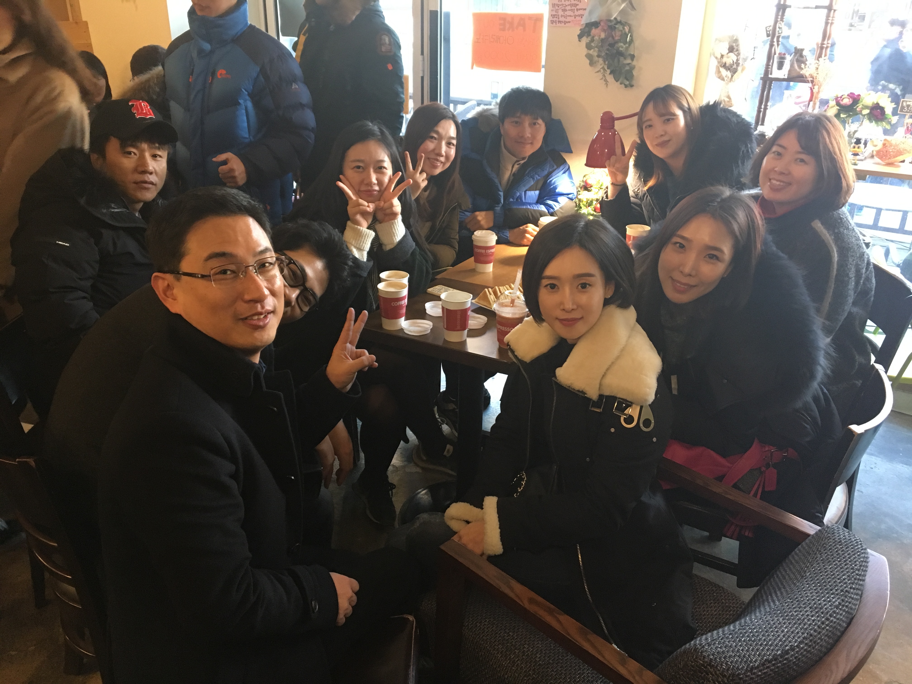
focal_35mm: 29
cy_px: 342
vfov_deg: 48.2
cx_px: 456
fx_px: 764
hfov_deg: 61.7
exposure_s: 1/17
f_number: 2.2
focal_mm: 4.15
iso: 200
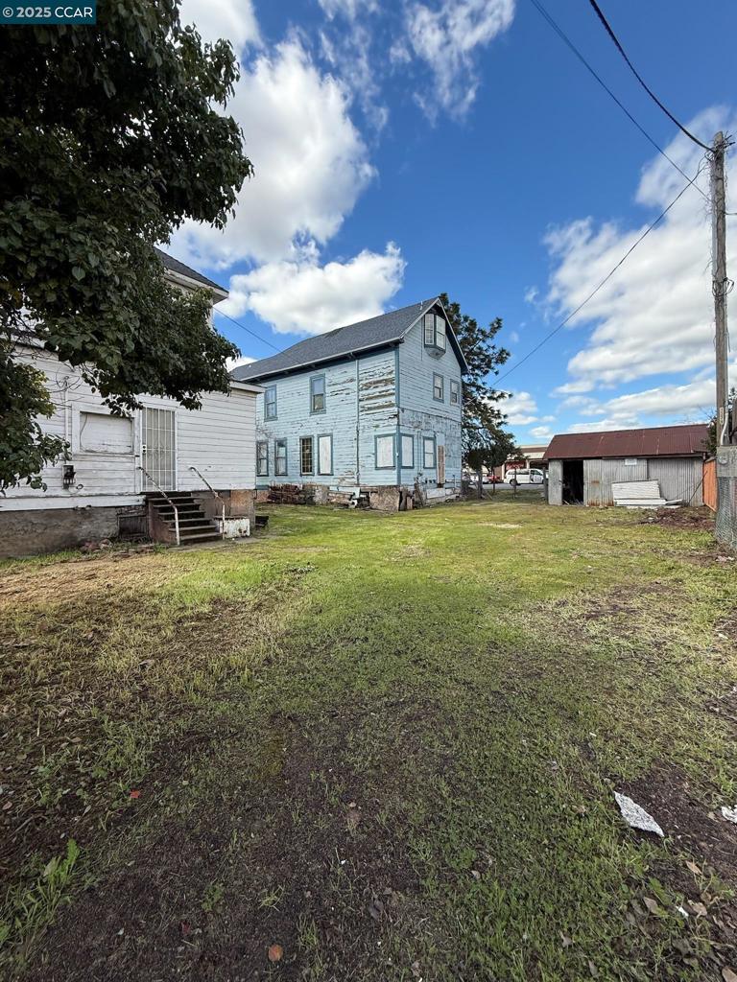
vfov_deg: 102.1
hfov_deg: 85.7
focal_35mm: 14
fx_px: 397
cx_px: 368
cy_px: 491
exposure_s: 1/1312
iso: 64
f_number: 2.2
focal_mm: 2.22
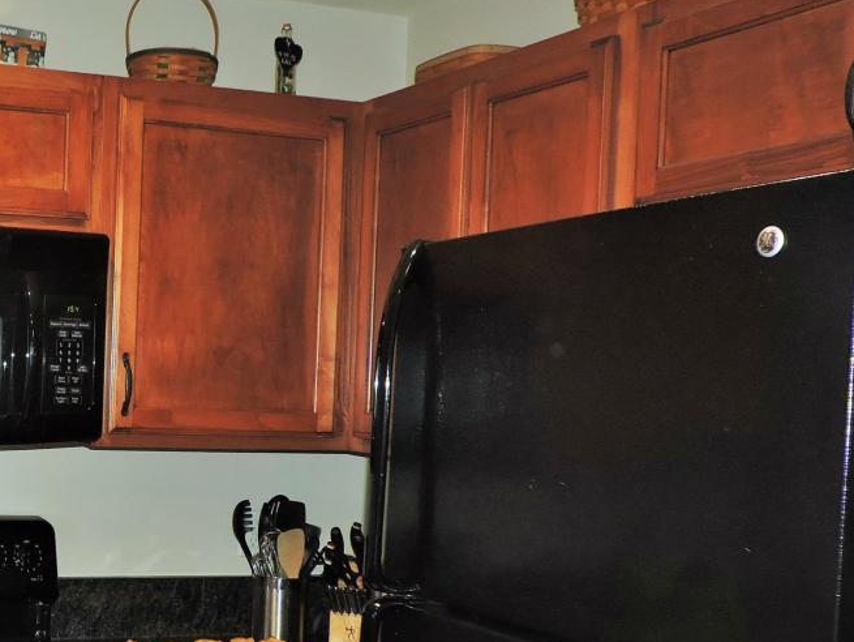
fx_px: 1234
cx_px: 33
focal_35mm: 50
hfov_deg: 35.2
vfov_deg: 29.0
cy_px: 410
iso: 200
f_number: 3
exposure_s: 1/30
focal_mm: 4.3
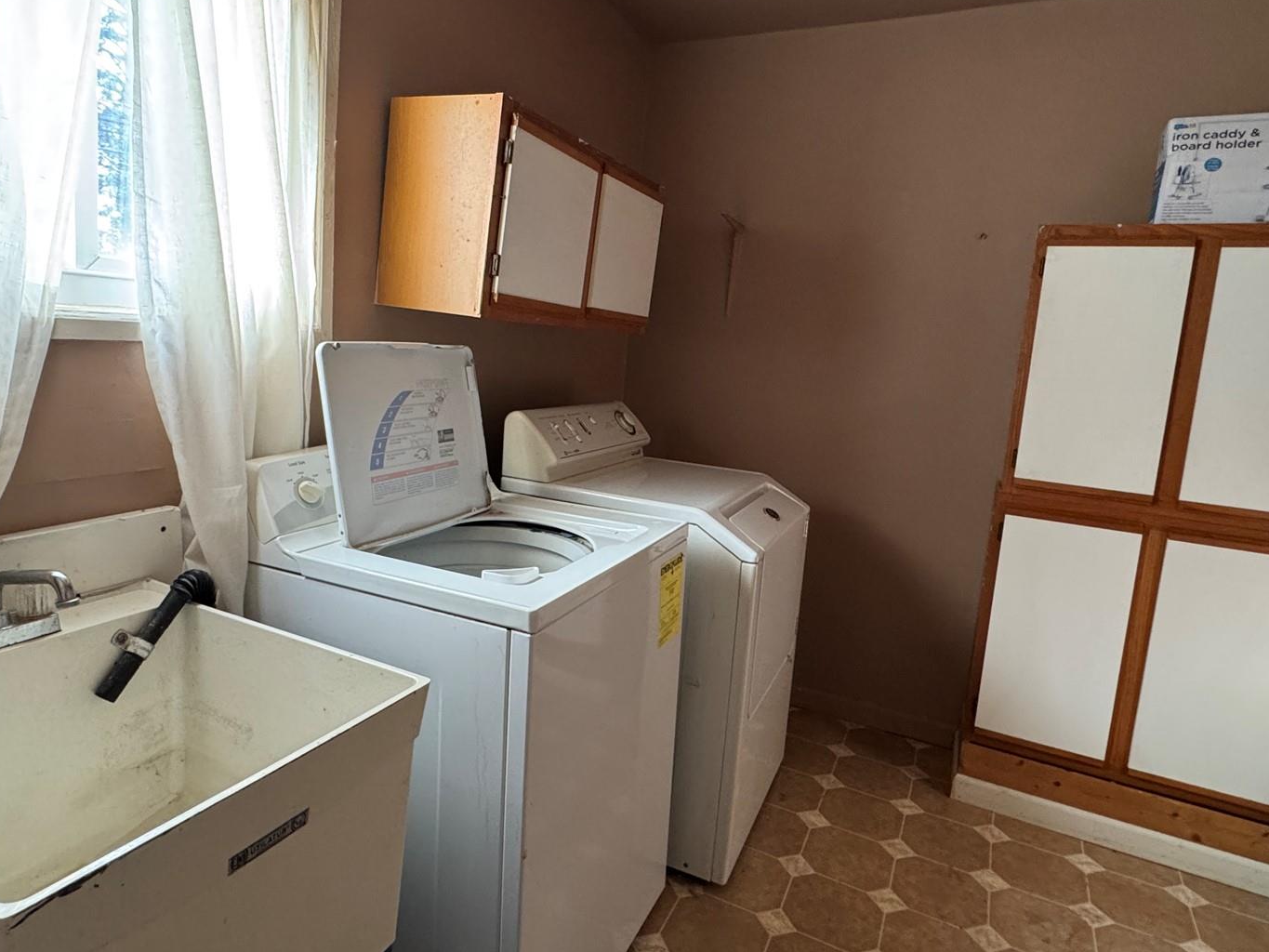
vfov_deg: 63.3
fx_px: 770
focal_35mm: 21
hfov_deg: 78.8
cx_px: 572
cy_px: 433
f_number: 2.2
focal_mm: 2.22
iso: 320
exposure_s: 1/60
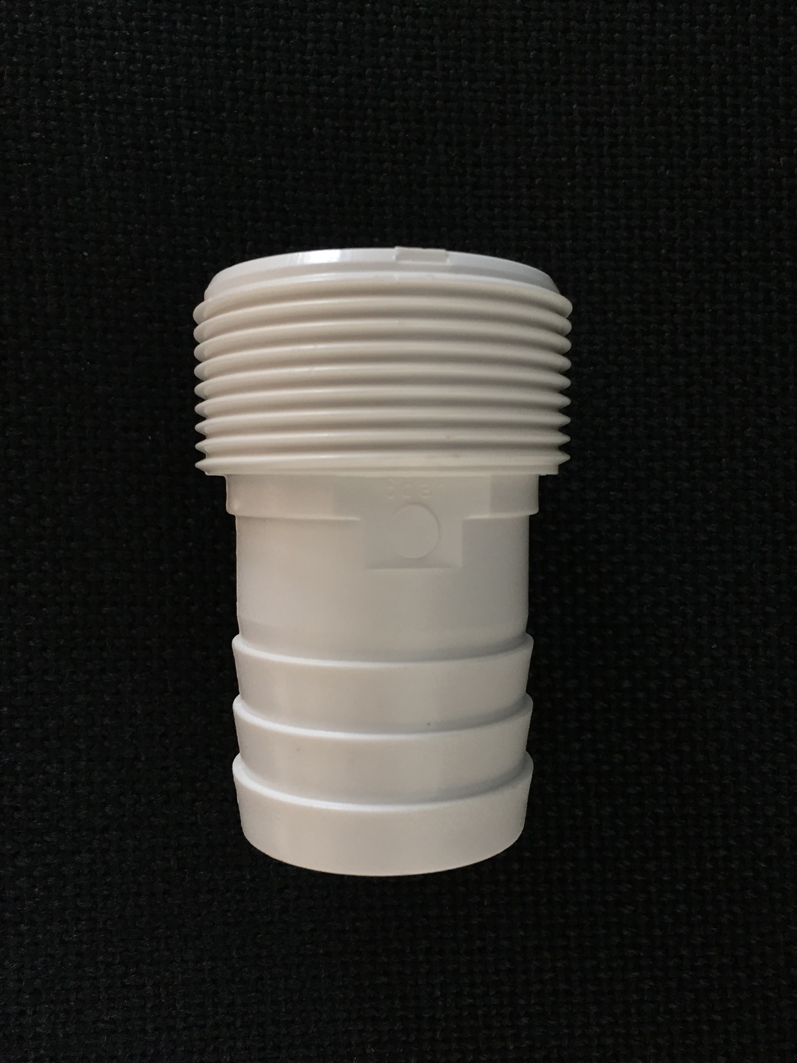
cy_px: 532
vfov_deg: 61.7
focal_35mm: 29
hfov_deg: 48.2
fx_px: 890
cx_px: 398
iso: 125
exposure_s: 1/33
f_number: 2.2
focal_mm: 4.15
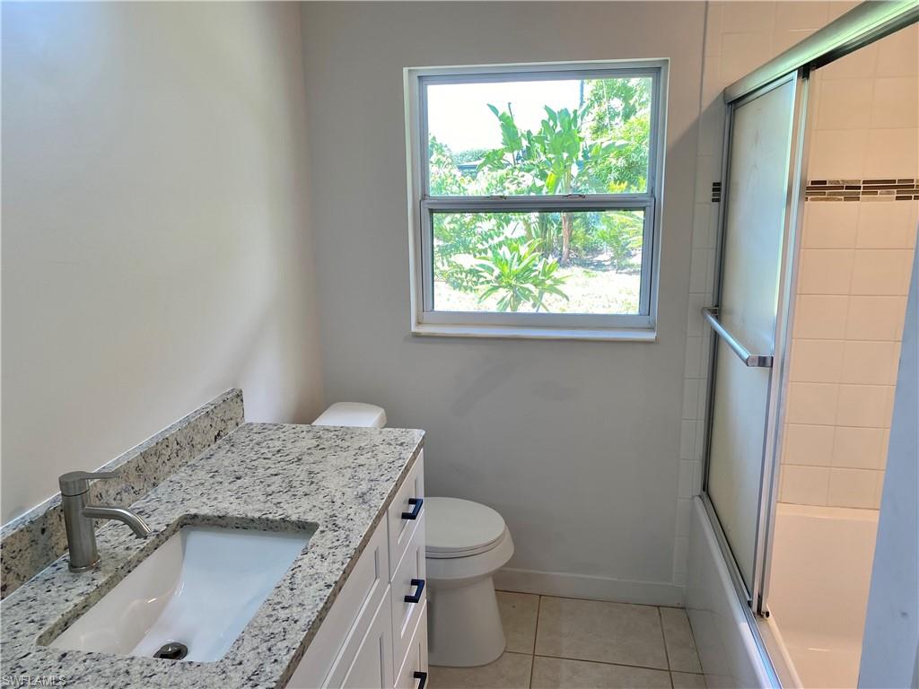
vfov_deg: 53.1
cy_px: 344
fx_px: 690
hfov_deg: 67.3
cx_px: 460
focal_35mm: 26
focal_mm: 4.25
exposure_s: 1/120
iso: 50
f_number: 1.8
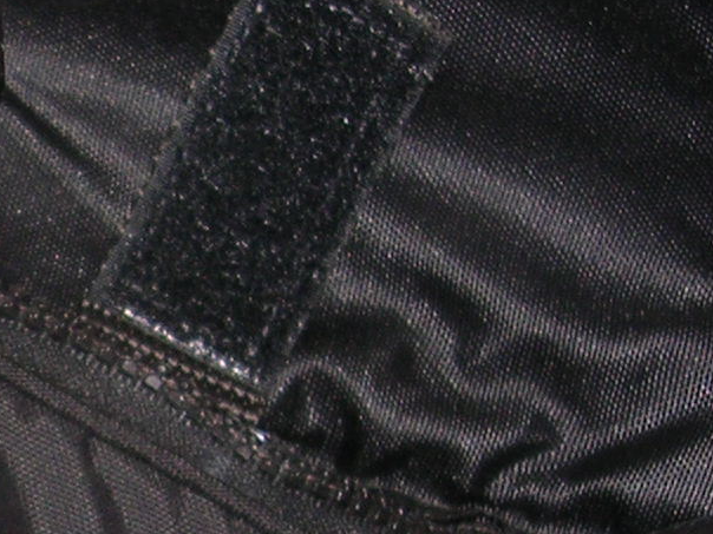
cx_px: -276
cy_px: 591
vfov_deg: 10.5
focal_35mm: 139
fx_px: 2863
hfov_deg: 13.6
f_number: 2.9
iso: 50
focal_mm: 6.2
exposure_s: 1/60.1
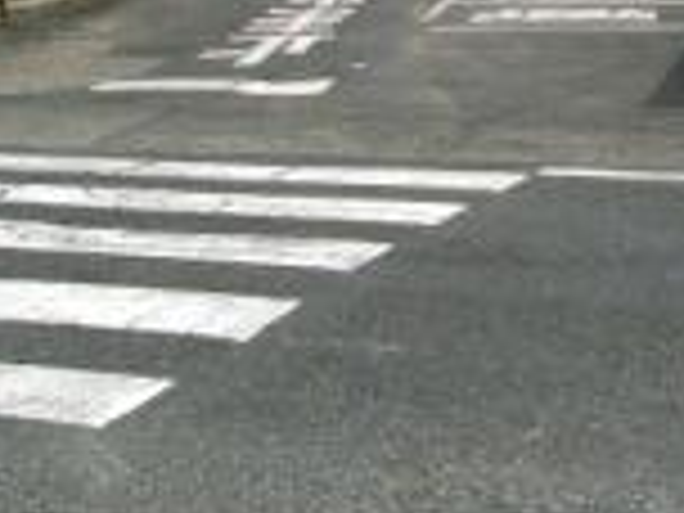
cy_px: -189
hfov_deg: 18.1
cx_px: 666
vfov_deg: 13.4
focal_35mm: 106
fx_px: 2095
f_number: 4.8
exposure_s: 1/1280
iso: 80
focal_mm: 6
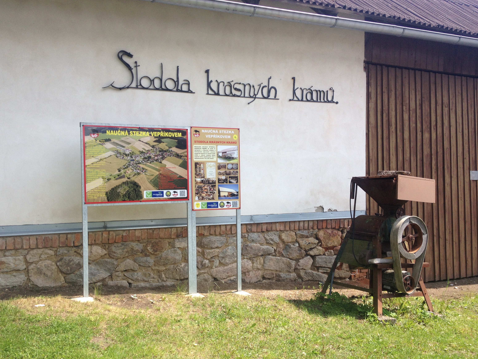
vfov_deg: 38.7
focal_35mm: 37
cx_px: 228
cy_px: 186
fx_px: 511
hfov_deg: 50.1
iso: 50
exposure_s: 1/800
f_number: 2.4
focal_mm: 4.28
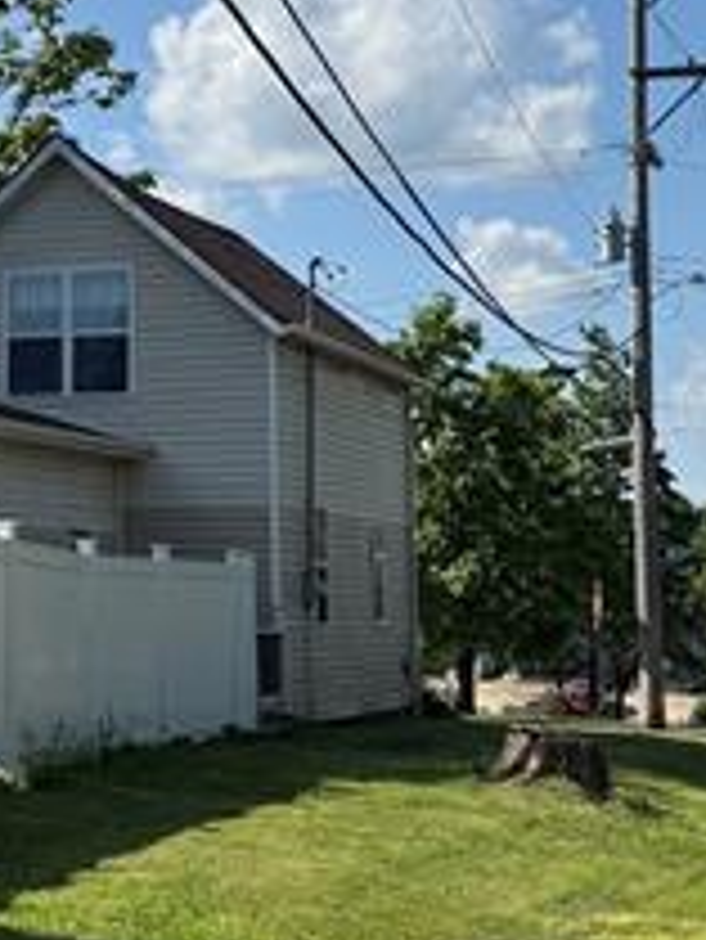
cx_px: -535
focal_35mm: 88
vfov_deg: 22.2
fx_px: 2391
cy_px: 427
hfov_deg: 14.8
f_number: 1.78
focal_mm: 6.76
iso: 100
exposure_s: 1/6173
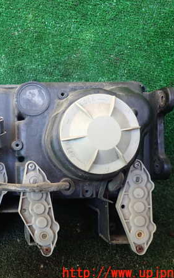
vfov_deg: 54.0
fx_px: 273
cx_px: 16
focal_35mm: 36
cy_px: 140
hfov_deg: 33.4
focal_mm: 4.5
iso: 125
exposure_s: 1/60
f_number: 2
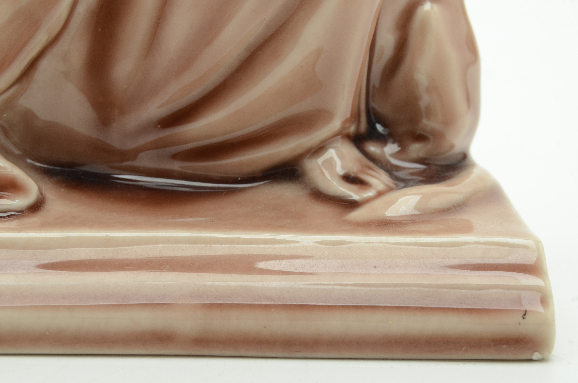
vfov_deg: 16.5
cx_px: 289
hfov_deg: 24.7
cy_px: 192
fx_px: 1322
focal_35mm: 82
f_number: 13
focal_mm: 55
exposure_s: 1/125
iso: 200
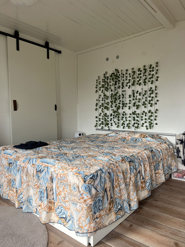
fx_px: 185
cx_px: 92
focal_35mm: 26
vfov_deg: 67.3
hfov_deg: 53.1
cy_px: 124
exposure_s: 1/121
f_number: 1.5
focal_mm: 5.7
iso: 64
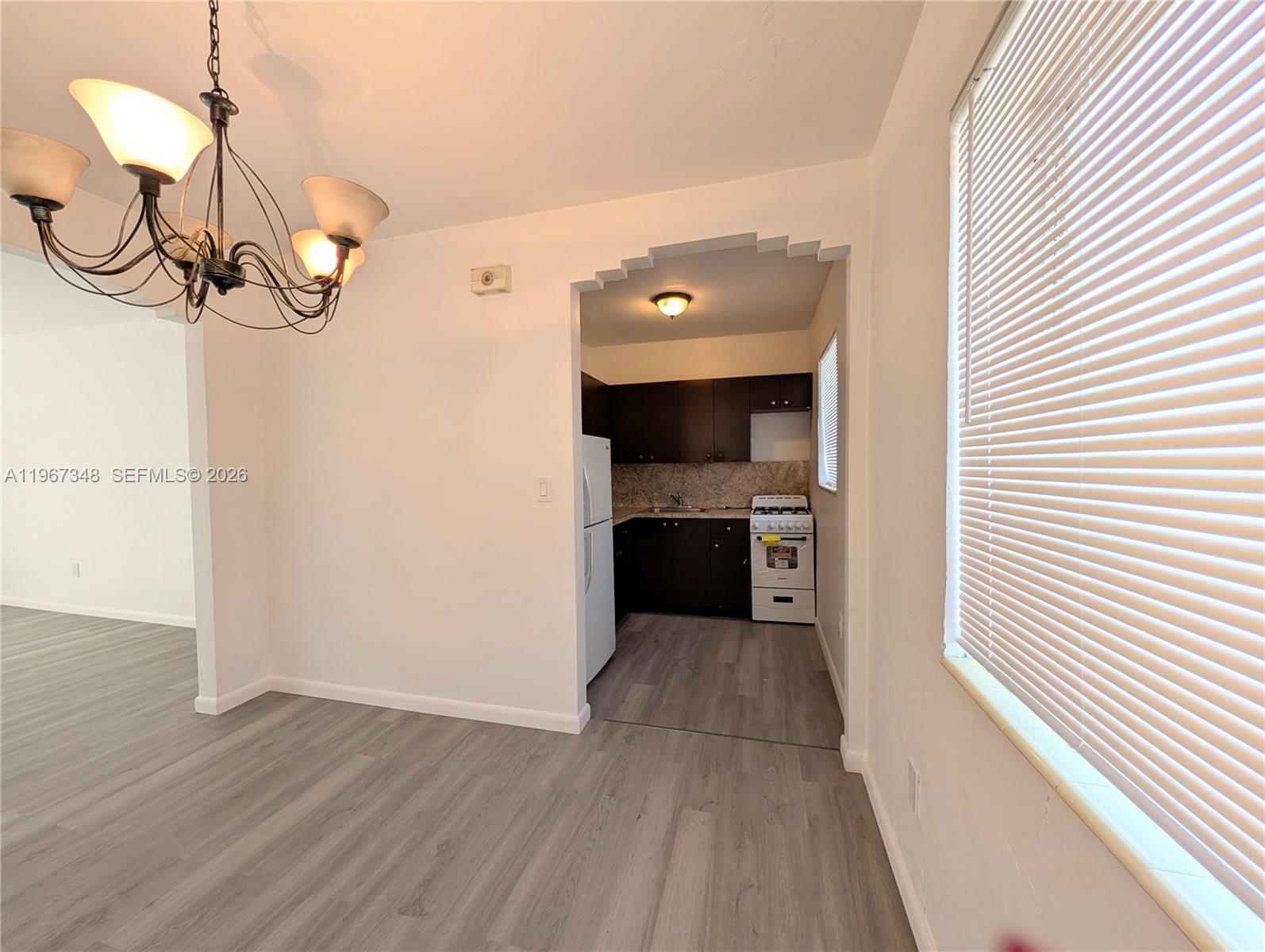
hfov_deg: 110.5
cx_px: 632
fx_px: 439
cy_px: 476
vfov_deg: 94.6
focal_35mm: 12
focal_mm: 2.02
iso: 43
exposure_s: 1/145
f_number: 1.7
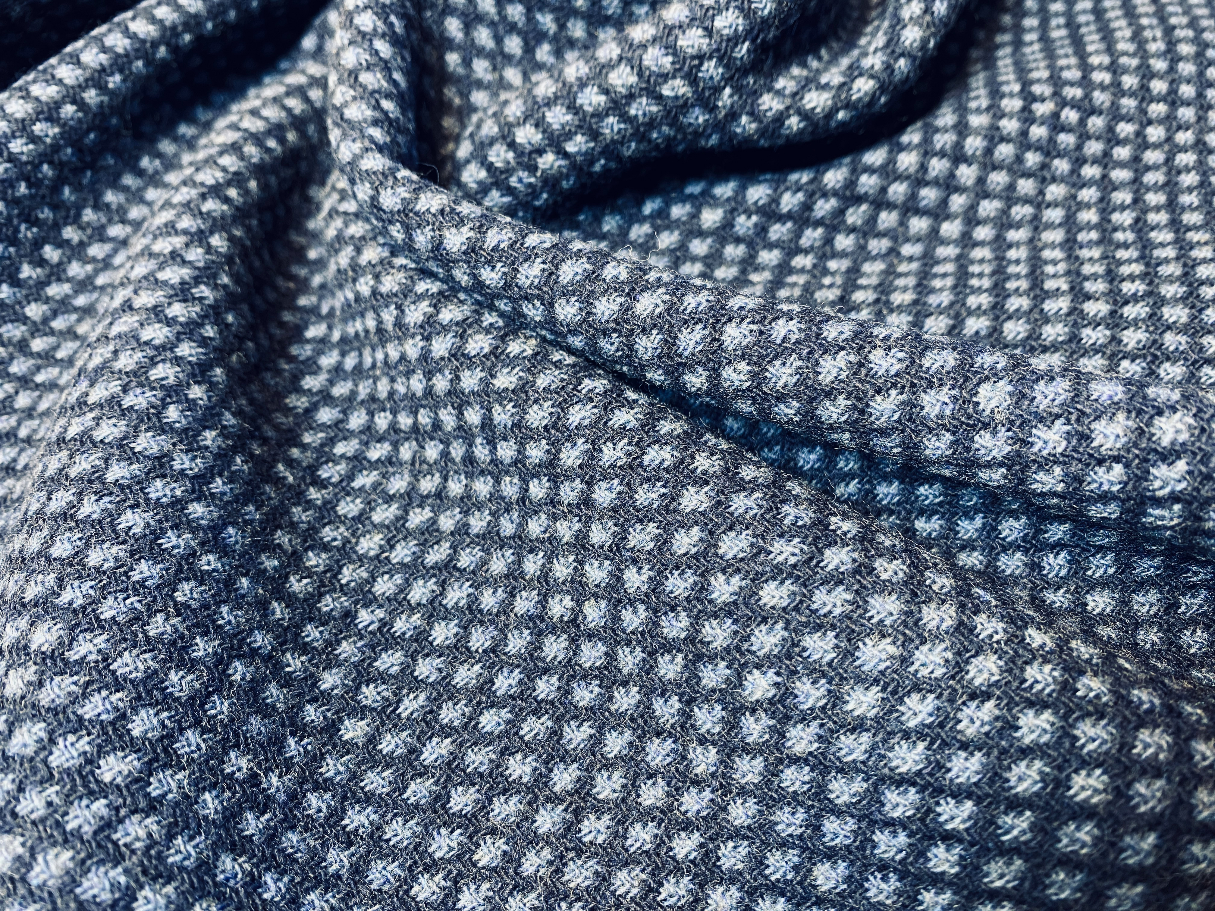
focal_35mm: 25
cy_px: 456
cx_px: 608
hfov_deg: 69.4
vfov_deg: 54.9
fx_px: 877
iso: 125
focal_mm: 4.25
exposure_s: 1/50
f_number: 1.8
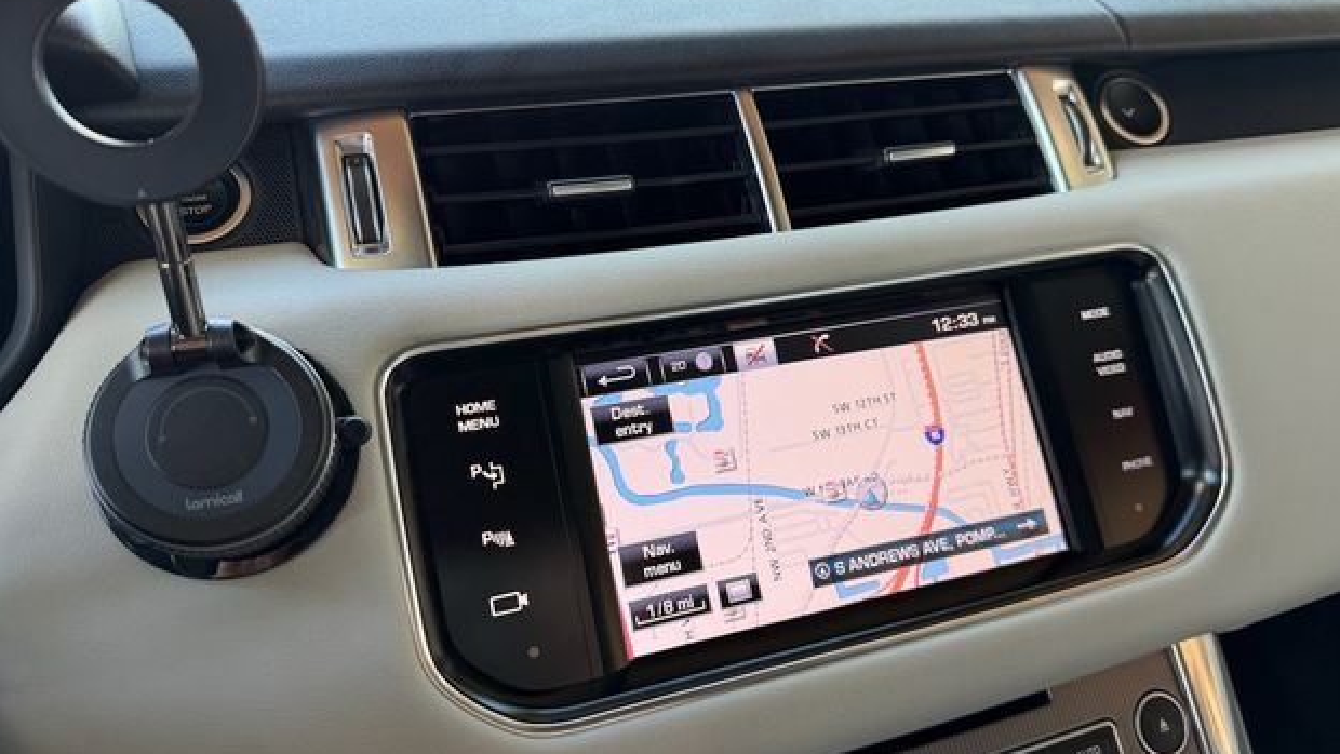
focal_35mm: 27
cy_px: 382
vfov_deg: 42.9
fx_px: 960
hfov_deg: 69.8
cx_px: 689
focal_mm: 6.76
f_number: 1.78
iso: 100
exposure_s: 1/121
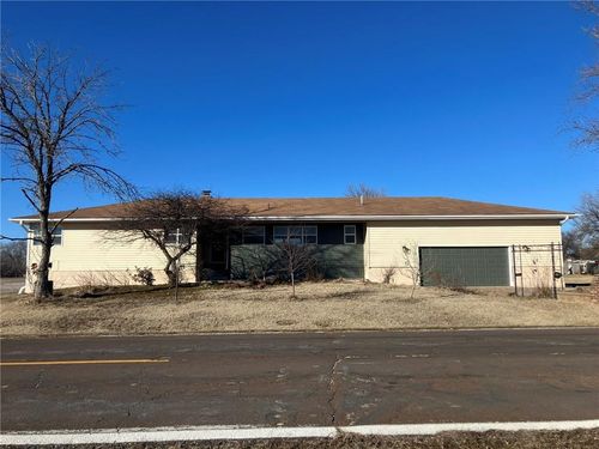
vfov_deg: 49.7
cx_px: 300
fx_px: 485
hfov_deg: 63.4
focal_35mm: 28
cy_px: 224
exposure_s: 1/2208
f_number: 1.8
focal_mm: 3.99
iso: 32
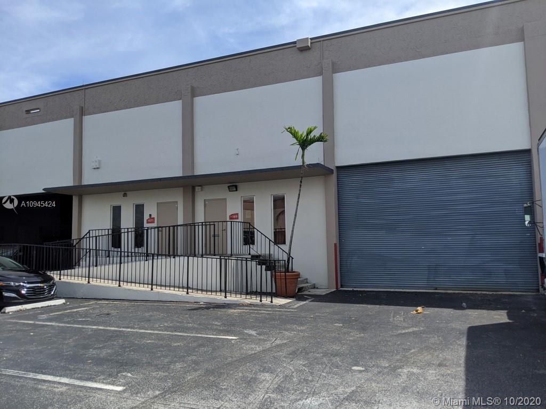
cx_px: 273
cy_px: 204
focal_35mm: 27
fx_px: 426
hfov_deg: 65.3
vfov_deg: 51.4
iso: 66
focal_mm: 4.44
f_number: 1.8
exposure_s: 1/3906
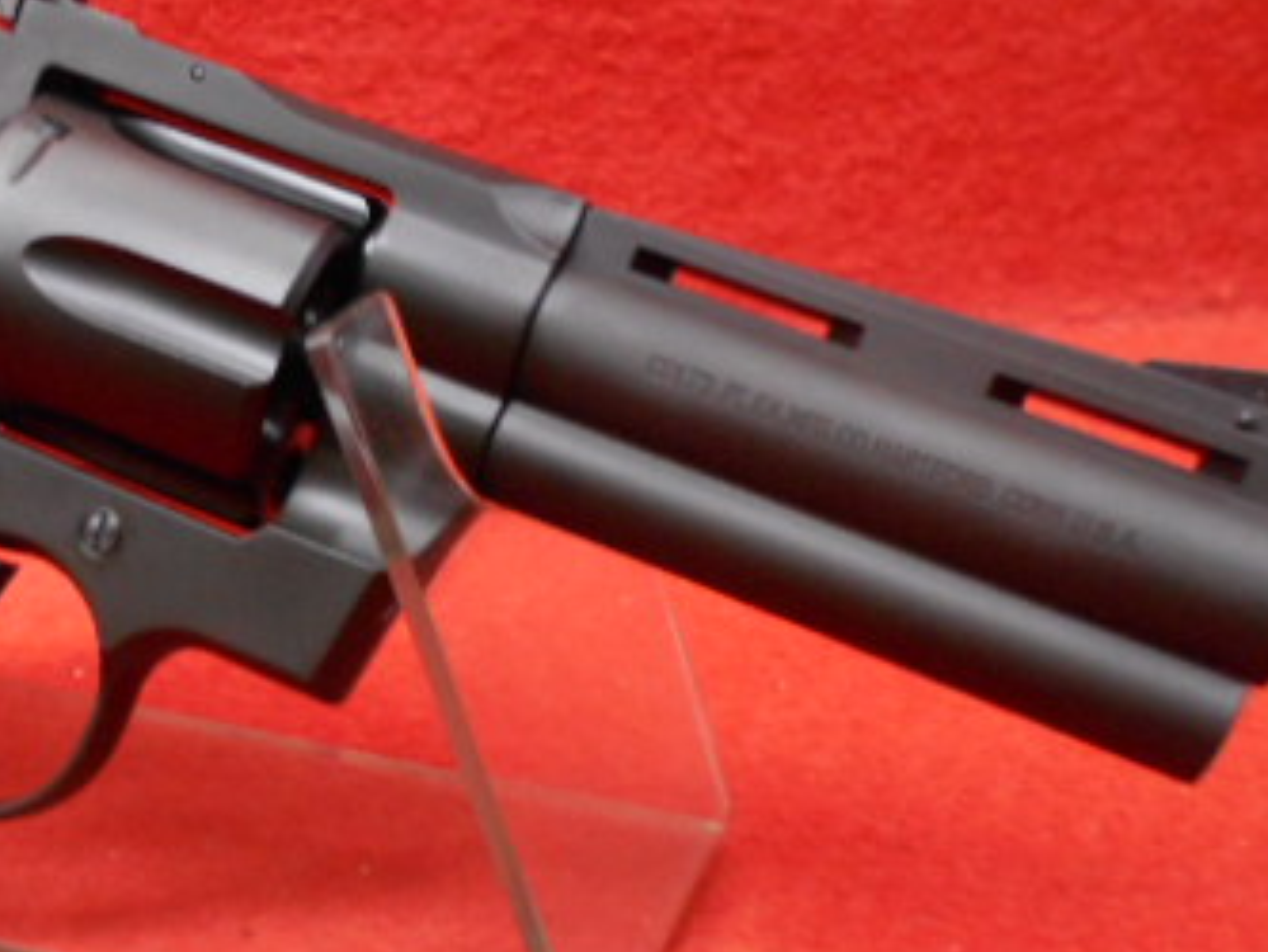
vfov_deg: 28.5
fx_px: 1832
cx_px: 267
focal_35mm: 50
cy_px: 754
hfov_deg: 36.9
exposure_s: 1/25
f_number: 3.2
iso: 400
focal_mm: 4.6
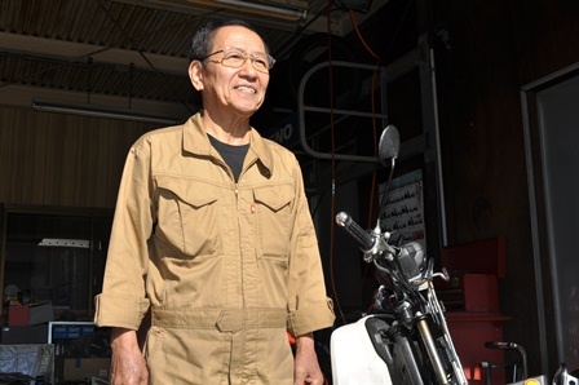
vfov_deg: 30.8
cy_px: 192
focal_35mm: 44
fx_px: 699
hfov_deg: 45.0
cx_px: 290
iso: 200
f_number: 14
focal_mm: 29
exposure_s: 1/200
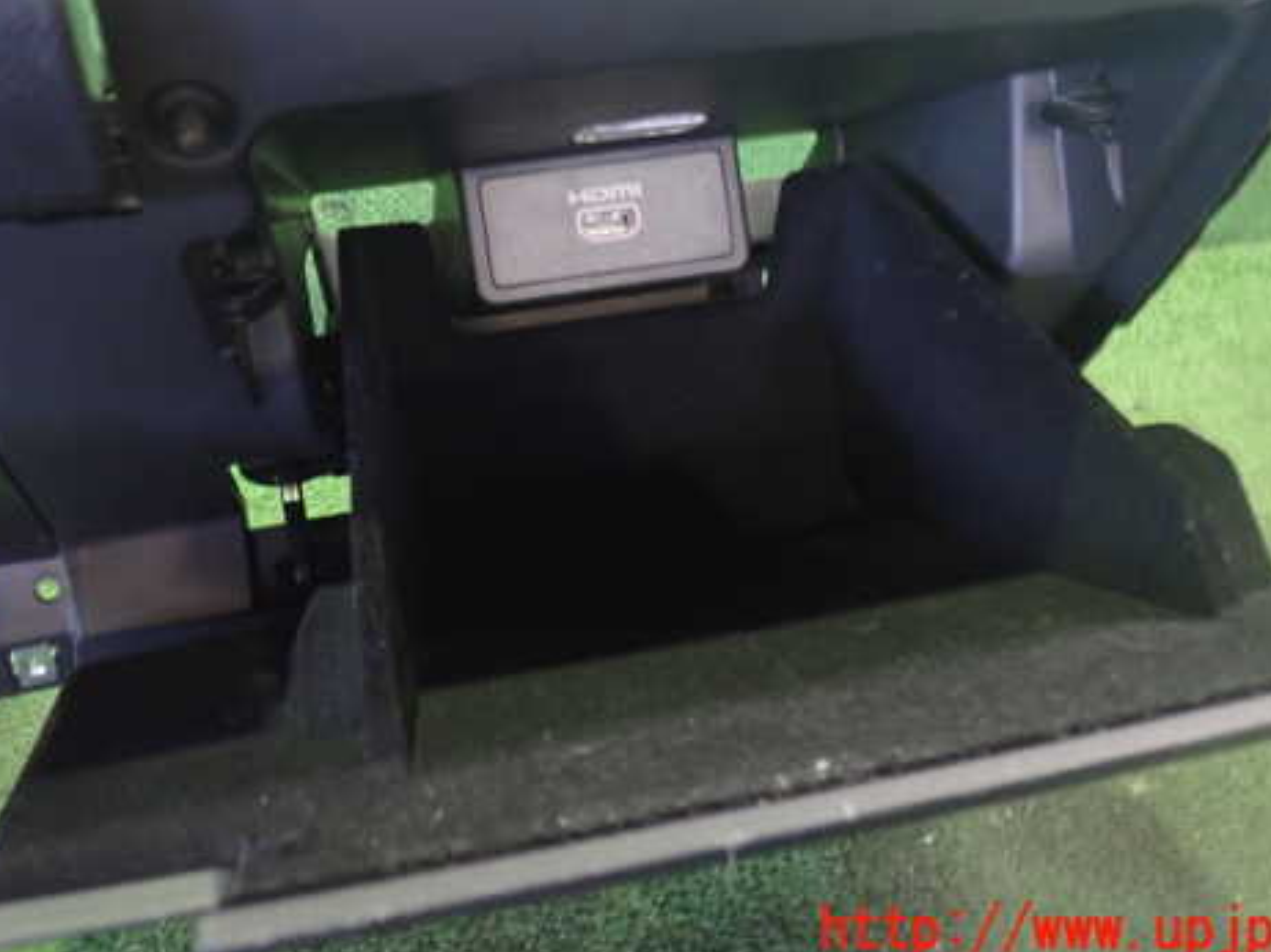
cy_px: 347
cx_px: 616
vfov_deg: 36.5
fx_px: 1431
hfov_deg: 47.9
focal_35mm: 39
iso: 800
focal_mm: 5.4
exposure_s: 1/13
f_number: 2.3
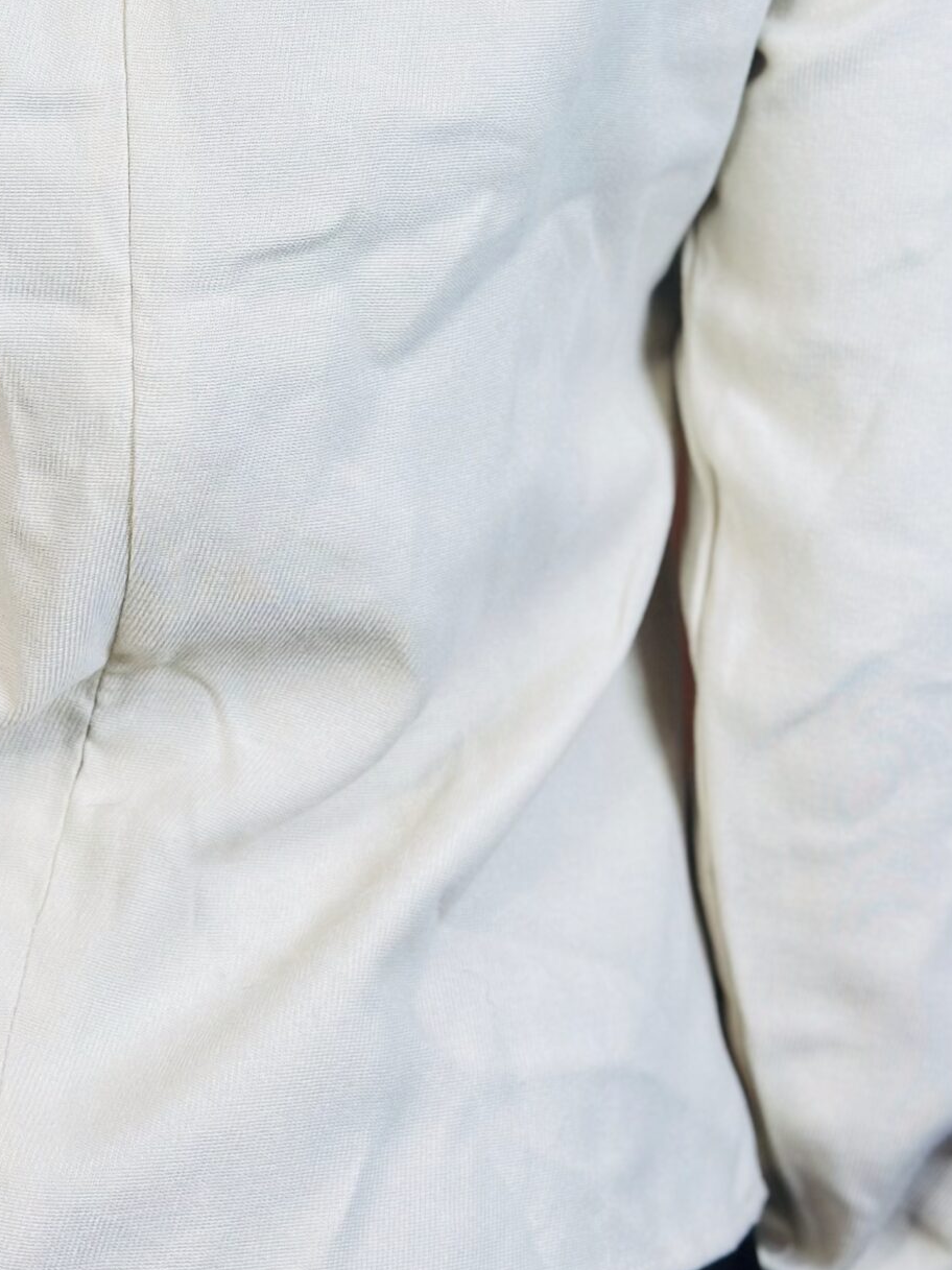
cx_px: 193
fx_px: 3706
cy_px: 64
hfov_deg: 14.6
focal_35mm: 101
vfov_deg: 19.0
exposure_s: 1/100
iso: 80
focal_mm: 6.86
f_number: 1.78
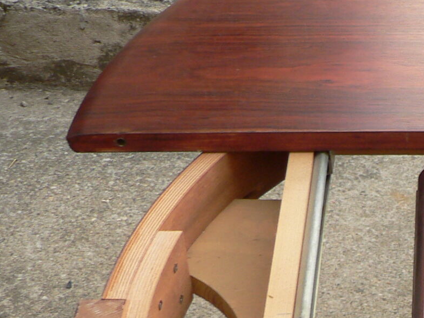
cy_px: 372
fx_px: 1446
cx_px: 598
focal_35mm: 118
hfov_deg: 15.6
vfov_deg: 12.3
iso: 80
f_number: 2.8
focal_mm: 6
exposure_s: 1/60
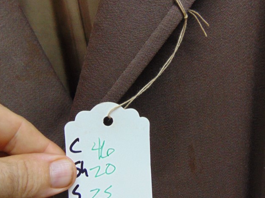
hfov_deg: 45.8
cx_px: 139
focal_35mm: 41
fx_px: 314
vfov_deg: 35.1
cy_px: 113
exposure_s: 1/40
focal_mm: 4.5
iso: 200
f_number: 3
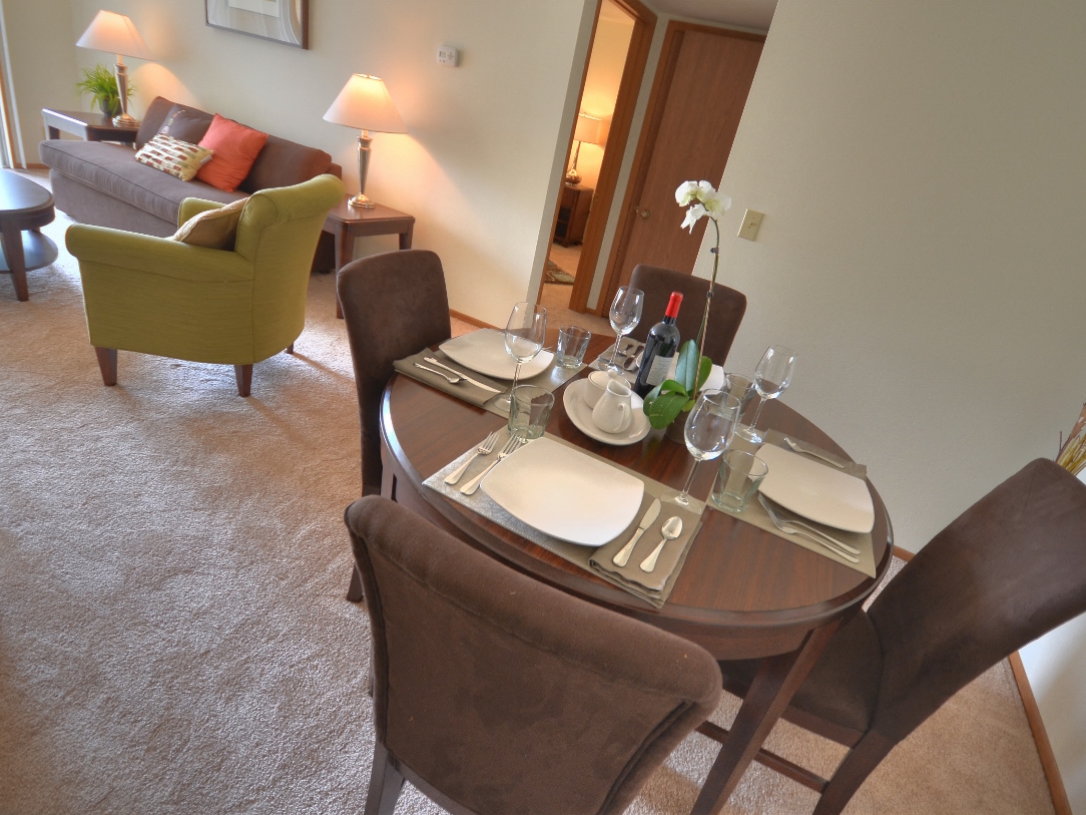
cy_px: 392
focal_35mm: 17
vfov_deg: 74.7
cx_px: 566
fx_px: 533
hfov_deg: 91.0
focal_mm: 10
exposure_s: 1/30
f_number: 4
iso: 720
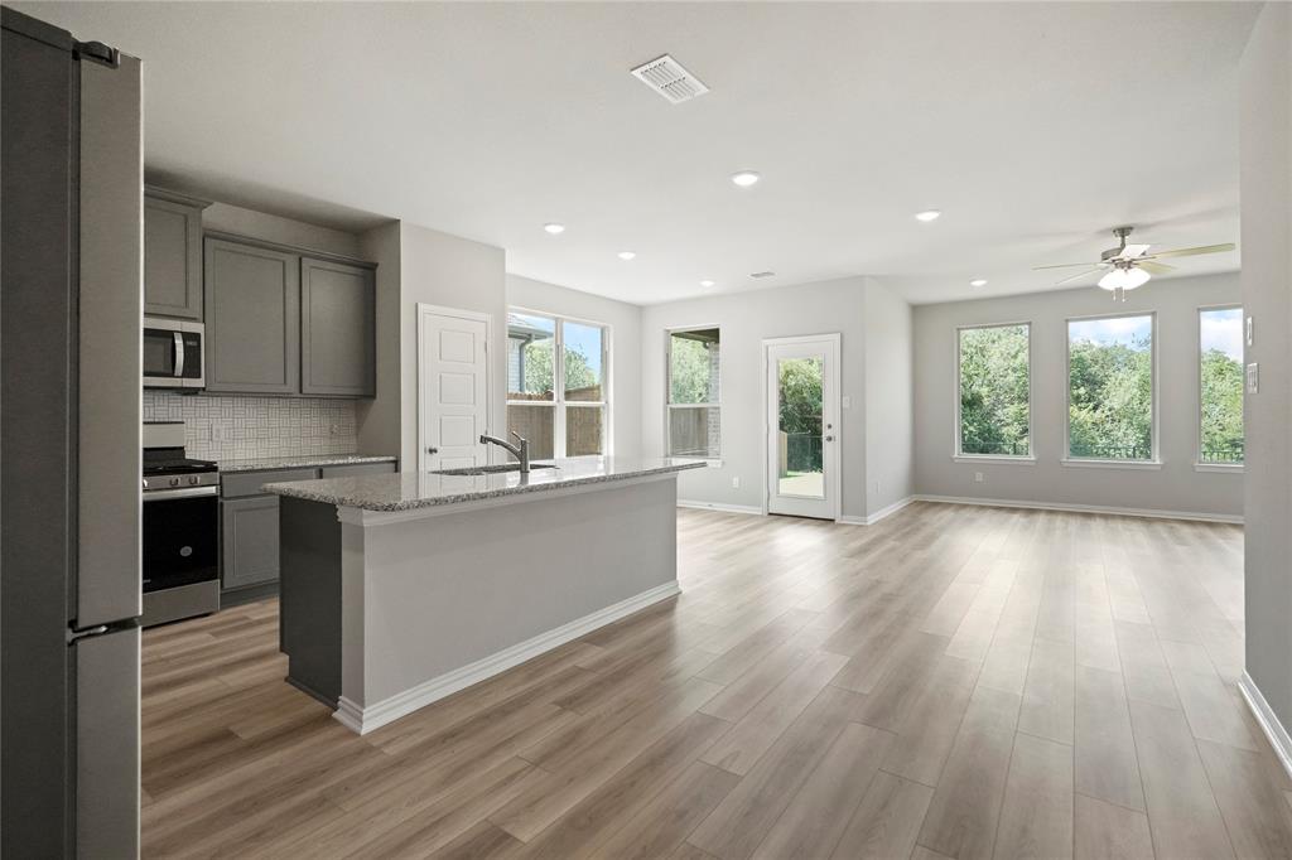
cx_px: 646
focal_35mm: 16
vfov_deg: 72.0
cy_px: 430
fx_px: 592
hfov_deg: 95.0
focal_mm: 11
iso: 4000
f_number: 2.8
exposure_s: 1/800
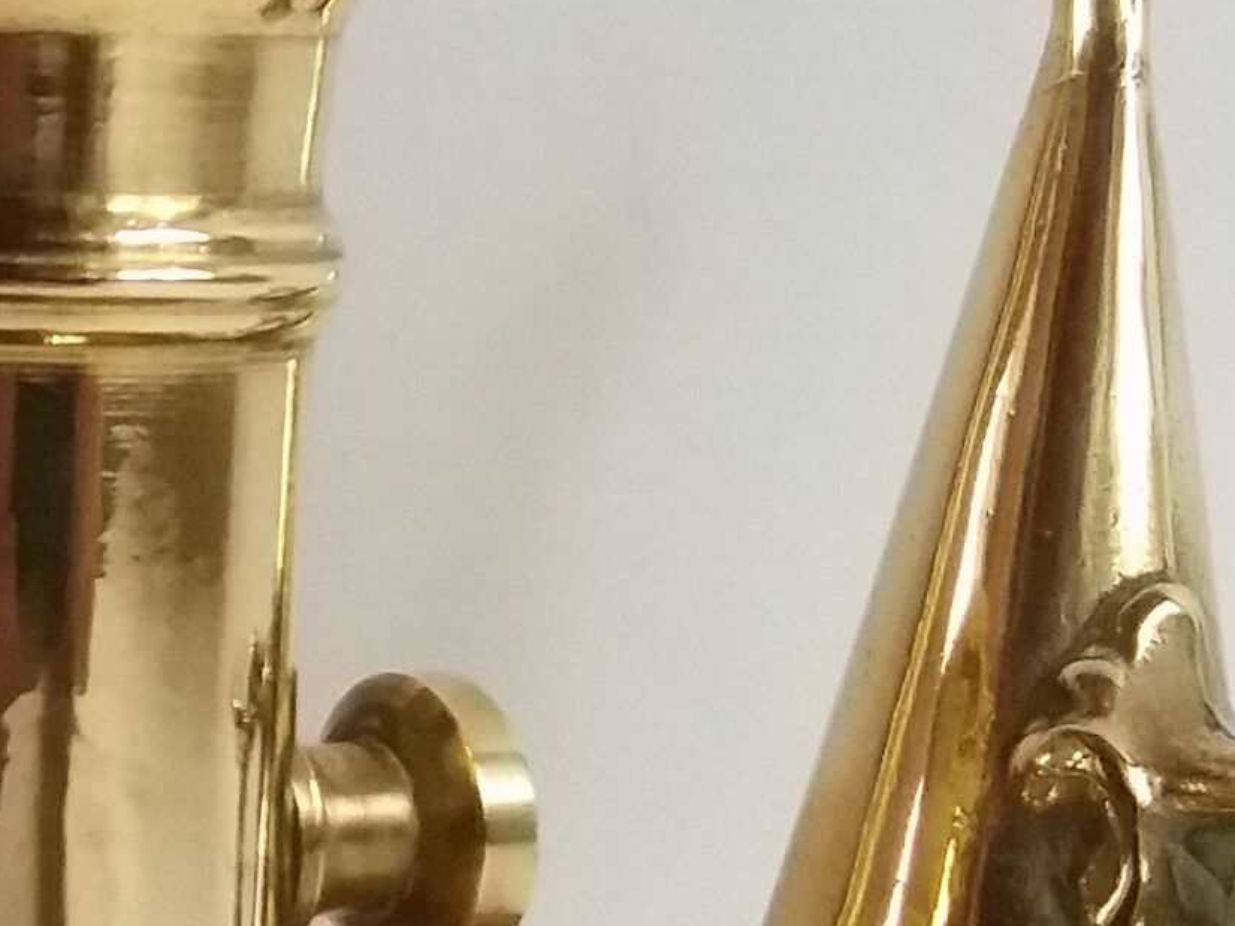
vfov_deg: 10.6
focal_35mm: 140
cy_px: 729
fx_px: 4993
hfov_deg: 13.8
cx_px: -124
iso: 400
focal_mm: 3.7
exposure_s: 1/956
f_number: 1.9
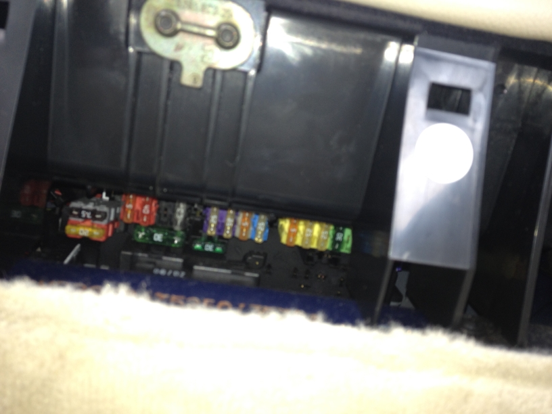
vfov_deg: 40.7
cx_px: 276
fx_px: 558
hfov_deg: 52.6
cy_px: 207
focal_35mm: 35
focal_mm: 4.28
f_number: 2.4
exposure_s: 1/31
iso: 64
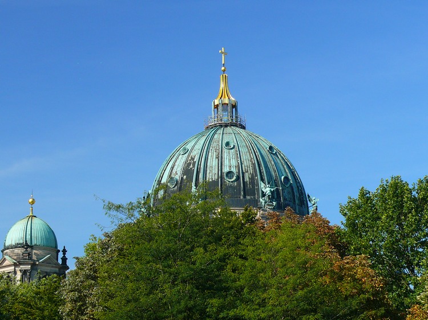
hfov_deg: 22.0
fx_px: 1100
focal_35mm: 89
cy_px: 160
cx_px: 214
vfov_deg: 16.6
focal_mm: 13.8
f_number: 4
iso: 100
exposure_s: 1/250
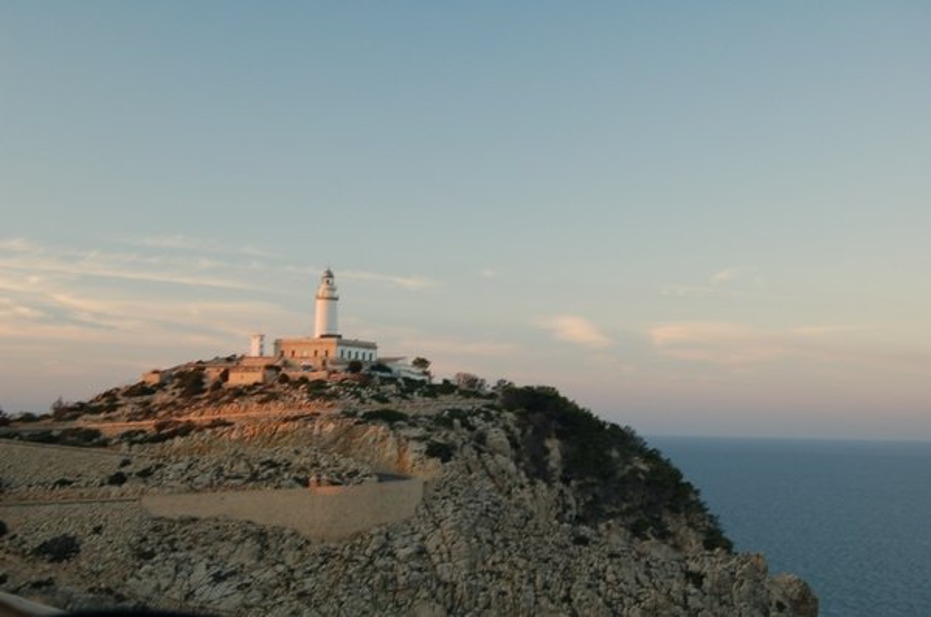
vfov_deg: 26.4
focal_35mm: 51
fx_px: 1317
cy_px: 308
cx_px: 466
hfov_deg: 38.9
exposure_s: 1/30
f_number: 7.1
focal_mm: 34
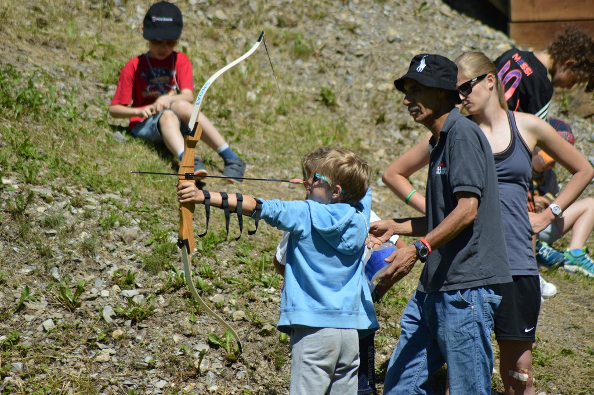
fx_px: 5193
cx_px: 297
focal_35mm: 315
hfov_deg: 6.5
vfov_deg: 4.4
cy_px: 198
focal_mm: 210
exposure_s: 1/1000
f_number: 4.8
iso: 125
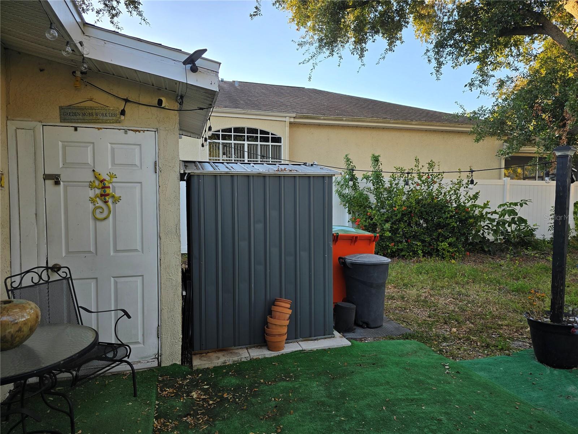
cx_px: 289
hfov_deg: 73.9
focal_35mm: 23
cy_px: 217
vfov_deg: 58.9
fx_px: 384
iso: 16
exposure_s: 1/180
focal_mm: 6.3
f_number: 1.7
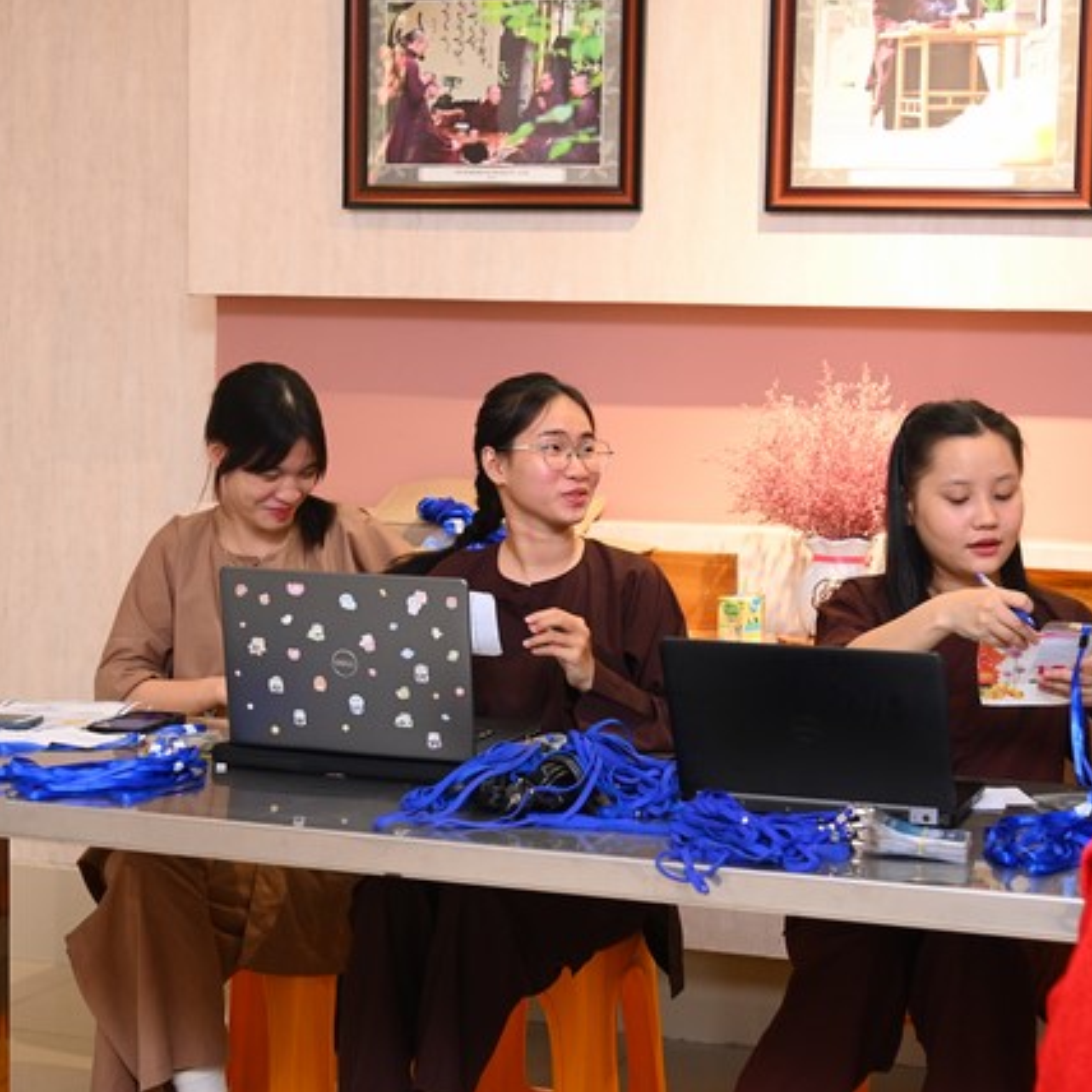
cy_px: 546
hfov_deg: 25.7
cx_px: 635
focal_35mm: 67
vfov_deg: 25.7
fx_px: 2391
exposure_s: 1/125
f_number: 4
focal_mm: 52
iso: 2000
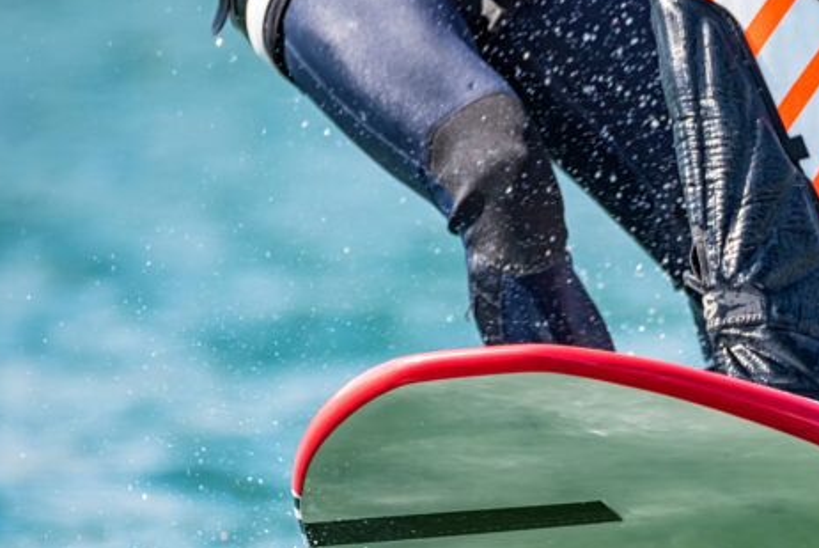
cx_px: 750
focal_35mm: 1218
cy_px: 399
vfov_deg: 1.1
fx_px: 27735
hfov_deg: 1.7
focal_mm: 550
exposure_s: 1/1250
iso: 500
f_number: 7.1
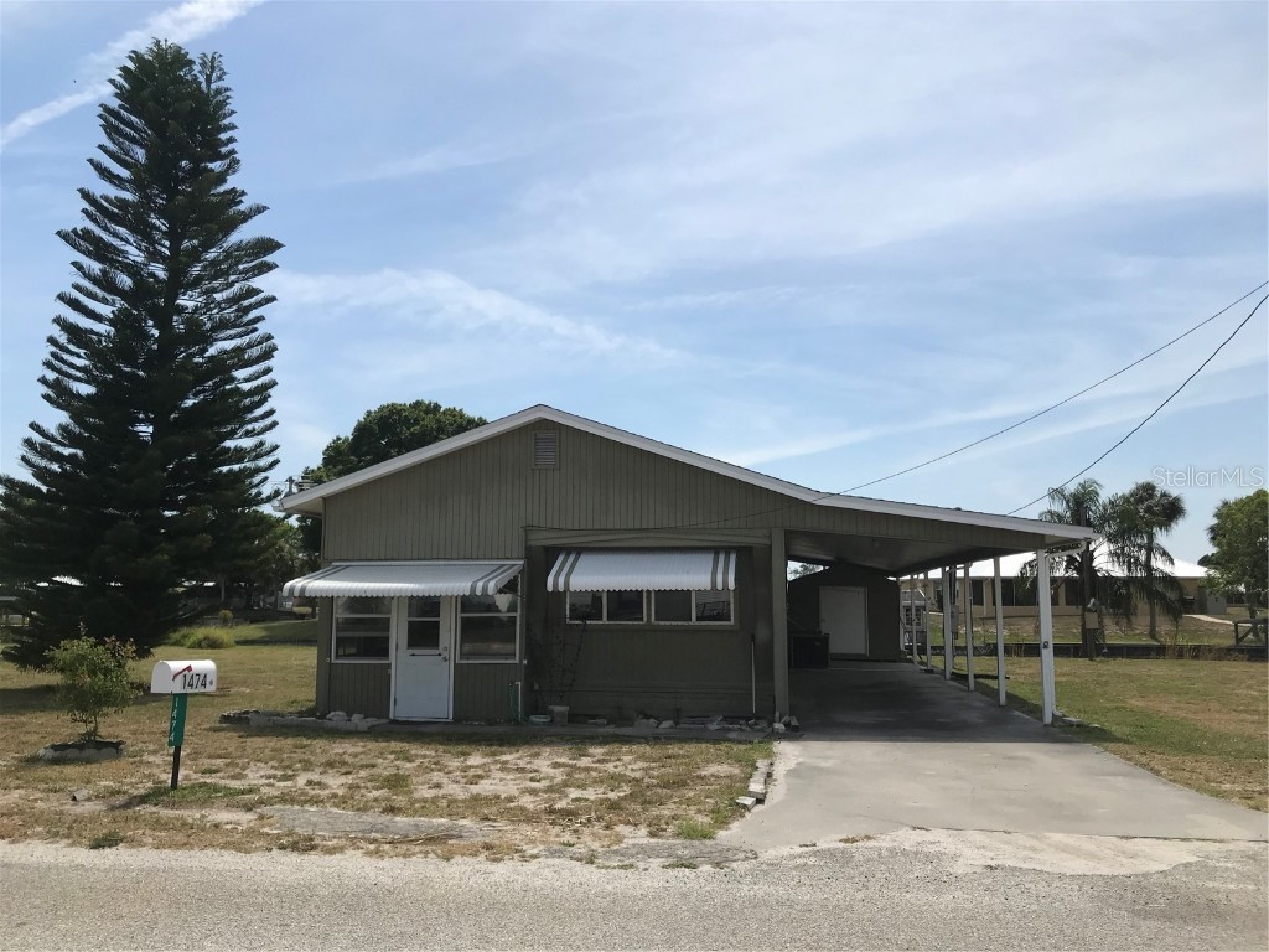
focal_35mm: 28
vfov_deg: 49.7
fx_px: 1026
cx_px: 634
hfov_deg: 63.4
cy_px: 476
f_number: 1.8
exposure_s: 1/4367
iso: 20
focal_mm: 3.99
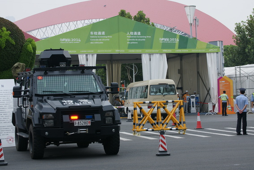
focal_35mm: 105
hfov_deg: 19.5
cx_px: 127
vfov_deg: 13.0
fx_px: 741
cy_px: 85
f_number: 6.3
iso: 200
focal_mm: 70
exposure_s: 1/160
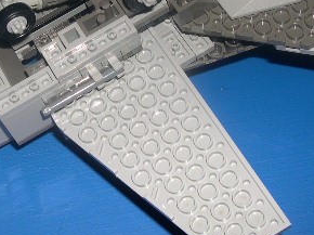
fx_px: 761
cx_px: 82
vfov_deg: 17.4
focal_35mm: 84
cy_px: 41
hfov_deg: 23.1
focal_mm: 8
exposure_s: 1/60
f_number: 7.6
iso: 100
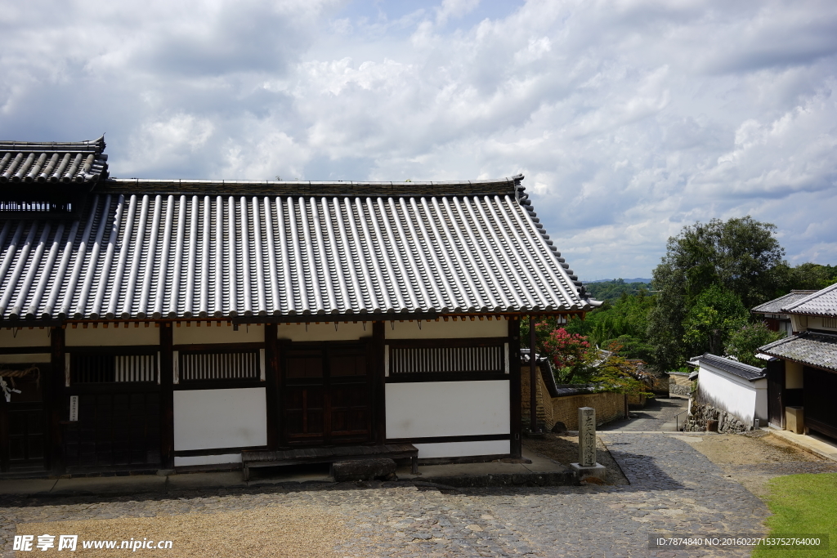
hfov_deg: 54.4
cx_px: 418
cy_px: 279
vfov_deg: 37.9
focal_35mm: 35
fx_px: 814
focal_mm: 35
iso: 50
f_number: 7.1
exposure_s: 1/320
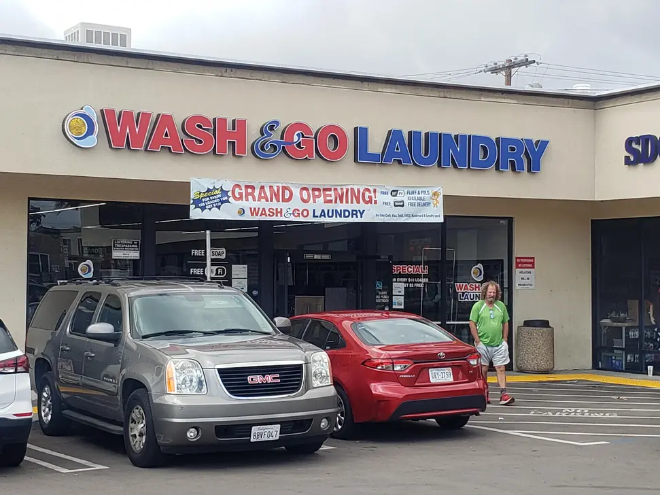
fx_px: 496
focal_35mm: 26
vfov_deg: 53.1
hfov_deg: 67.3
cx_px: 330
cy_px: 248
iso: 50
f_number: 2.4
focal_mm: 4.3
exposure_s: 1/850
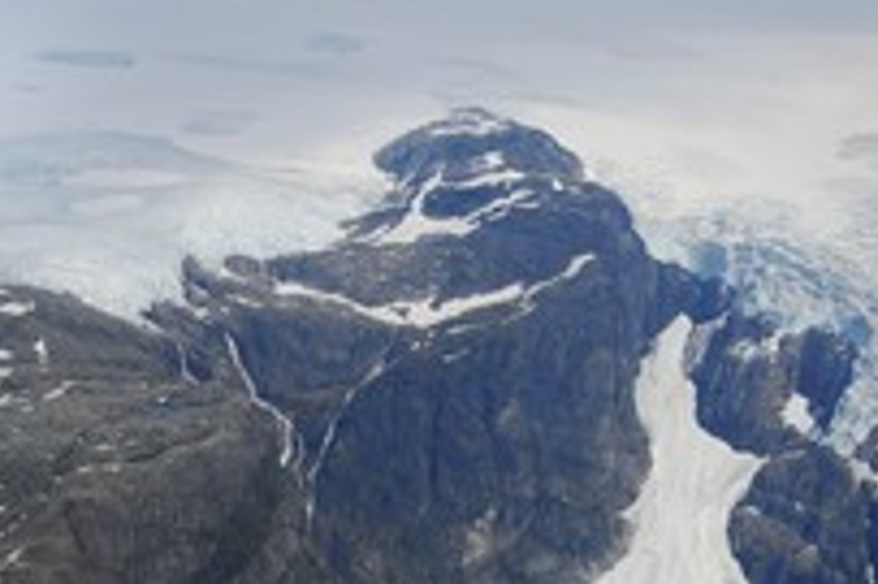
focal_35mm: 87
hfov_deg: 23.1
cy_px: 519
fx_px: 2120
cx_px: 668
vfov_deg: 15.5
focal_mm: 28
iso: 100
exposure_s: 1/4000
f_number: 4
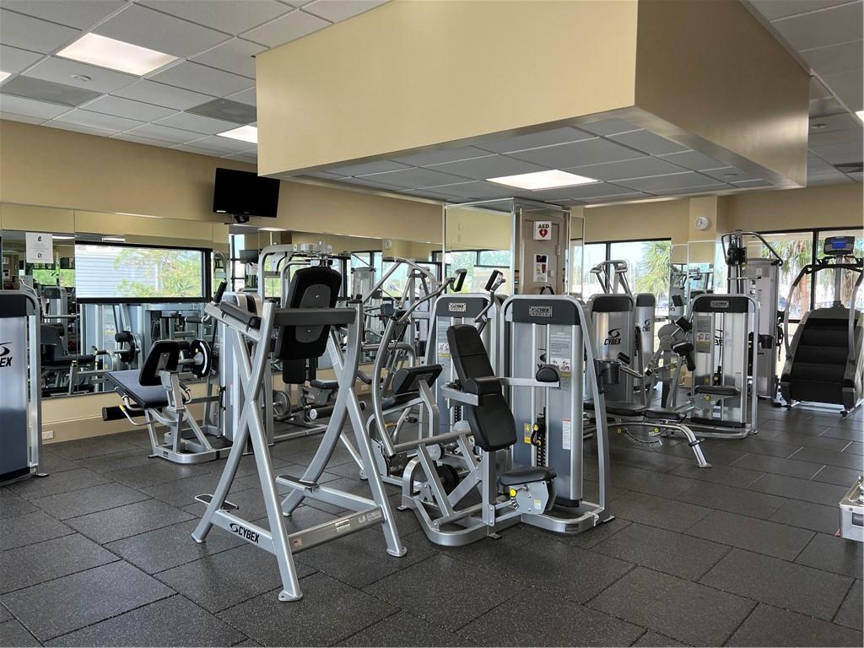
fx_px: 649
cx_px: 432
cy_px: 324
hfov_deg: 67.3
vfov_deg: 53.1
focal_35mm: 26
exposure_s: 1/158
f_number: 1.5
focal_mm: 5.7
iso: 50
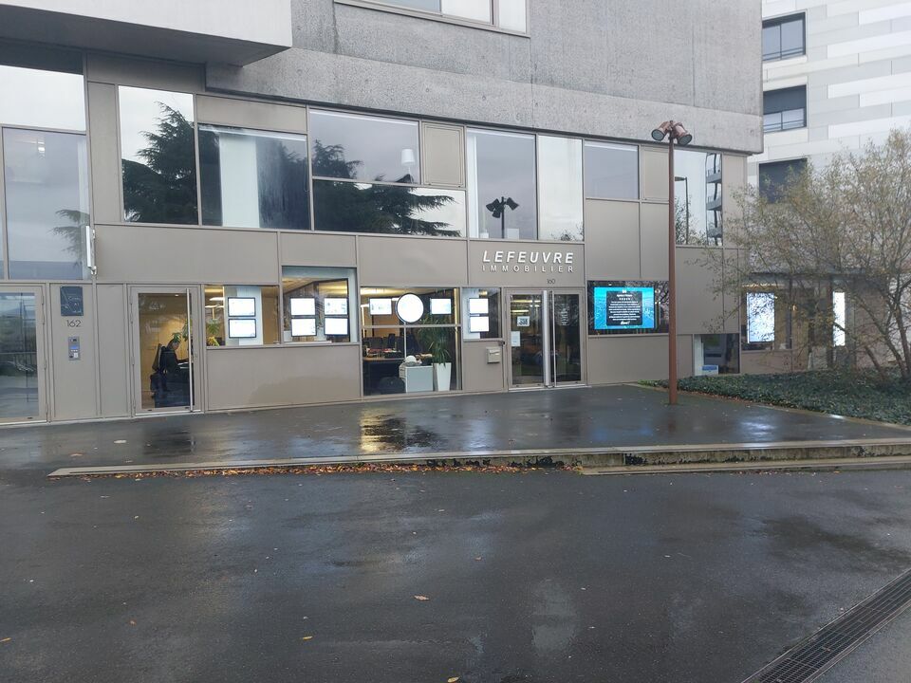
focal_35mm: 25
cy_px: 342
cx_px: 456
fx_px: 658
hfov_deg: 69.4
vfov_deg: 54.9
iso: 64
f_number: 1.8
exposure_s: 1/50
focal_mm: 5.23
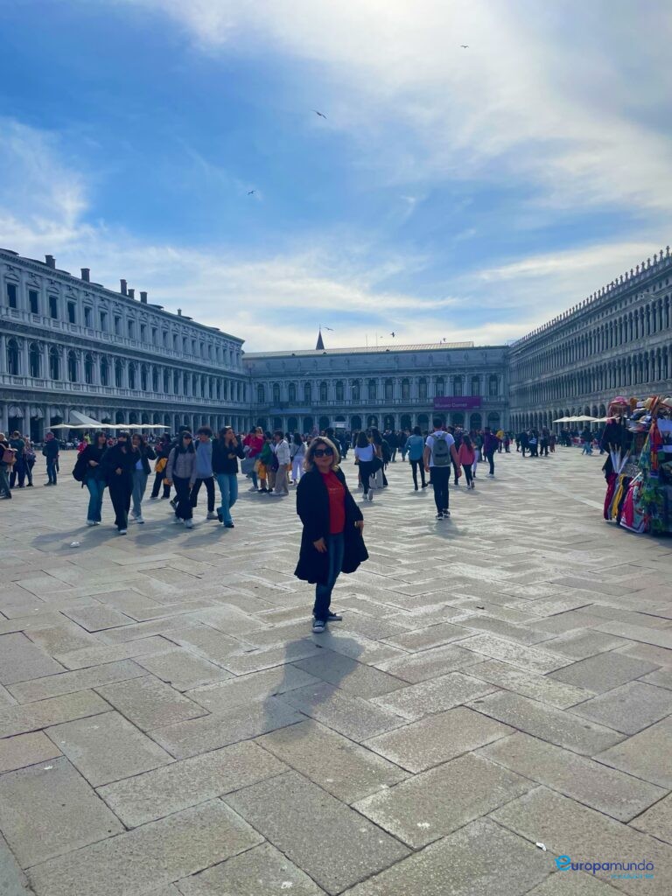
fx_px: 673
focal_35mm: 26
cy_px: 448
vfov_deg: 67.3
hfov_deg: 53.1
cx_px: 336
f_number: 1.6
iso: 32
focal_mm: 4.2
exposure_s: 1/7813
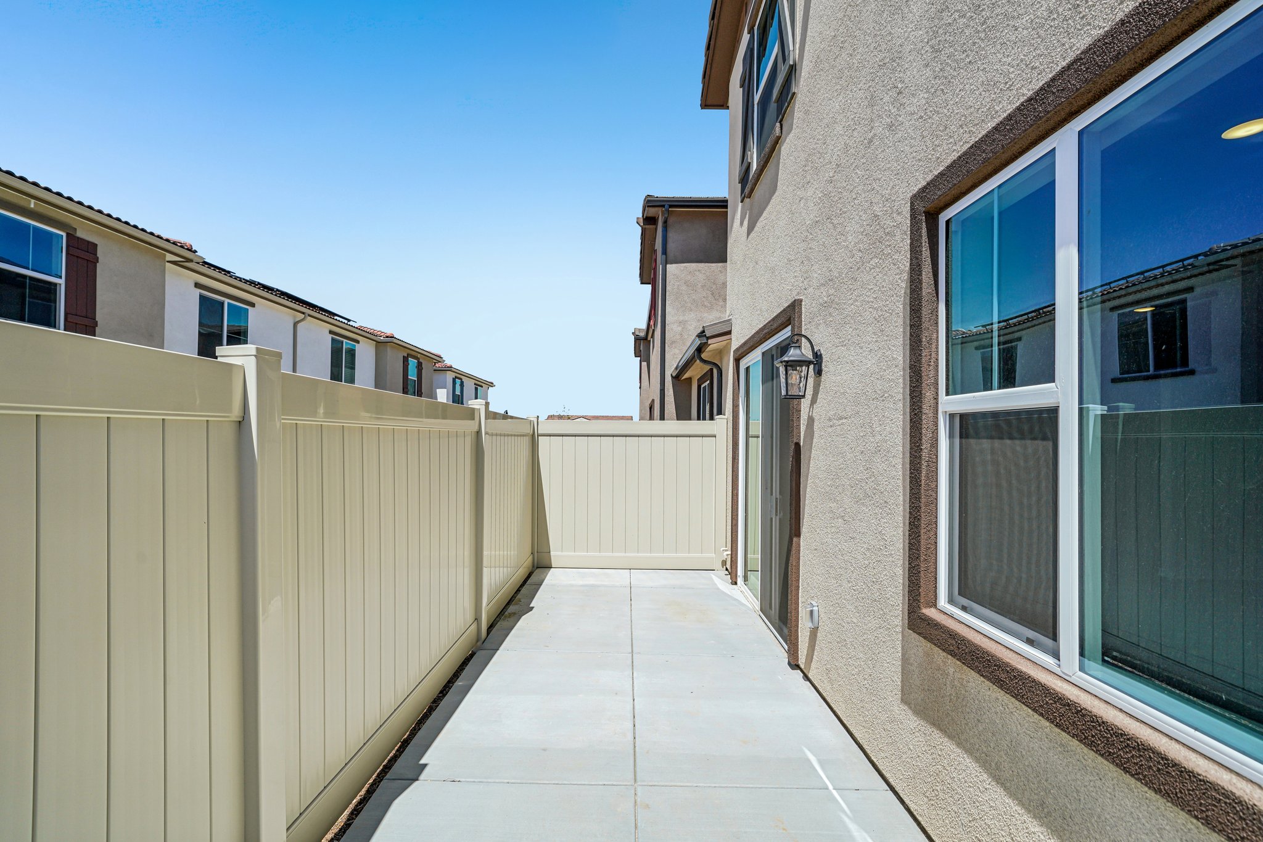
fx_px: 526
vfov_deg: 77.3
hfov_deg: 100.4
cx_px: 632
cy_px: 421
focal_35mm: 15
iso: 100
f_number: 8
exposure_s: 1/400
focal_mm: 15
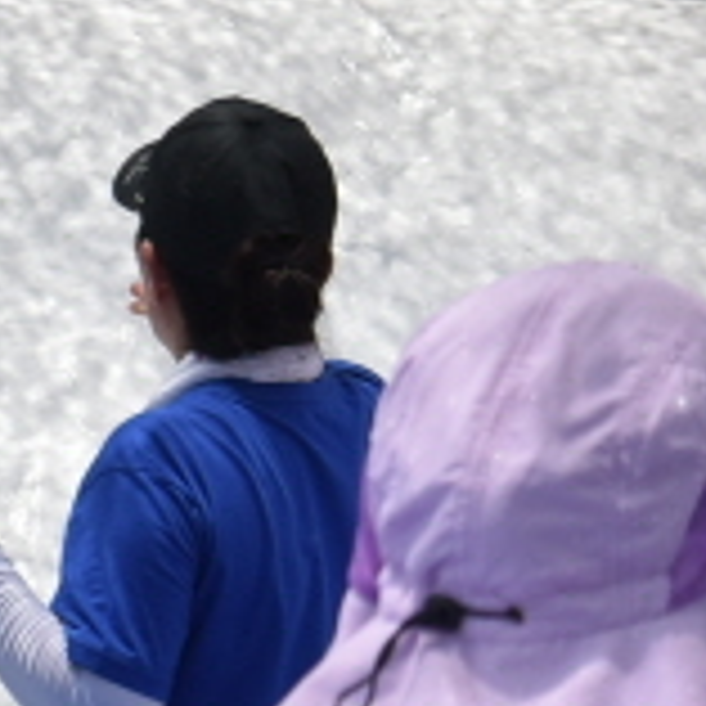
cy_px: 189
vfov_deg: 2.8
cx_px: -207
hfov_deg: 2.8
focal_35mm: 634
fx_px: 14629
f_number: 8
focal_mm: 78
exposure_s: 1/250
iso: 200
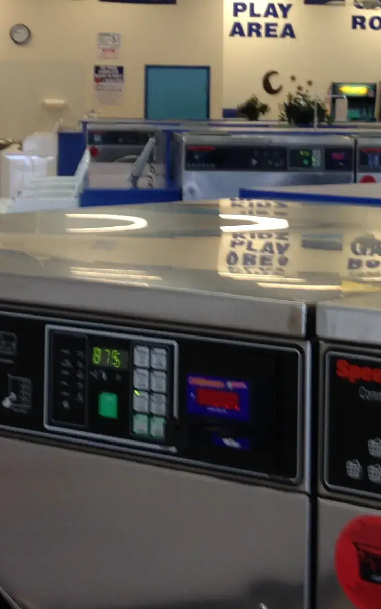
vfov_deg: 21.4
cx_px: 386
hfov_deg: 13.4
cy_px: 141
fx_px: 1595
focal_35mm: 96
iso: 50
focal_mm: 4.12
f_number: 2.4
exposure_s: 1/30
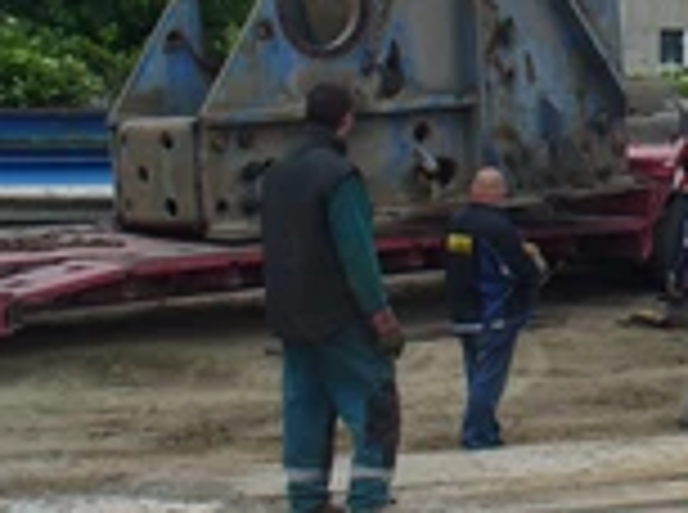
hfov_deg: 19.5
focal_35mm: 97
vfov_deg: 14.9
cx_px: 751
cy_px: 14
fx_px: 1923
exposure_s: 1/125
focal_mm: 6.1
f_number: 5.6
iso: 80
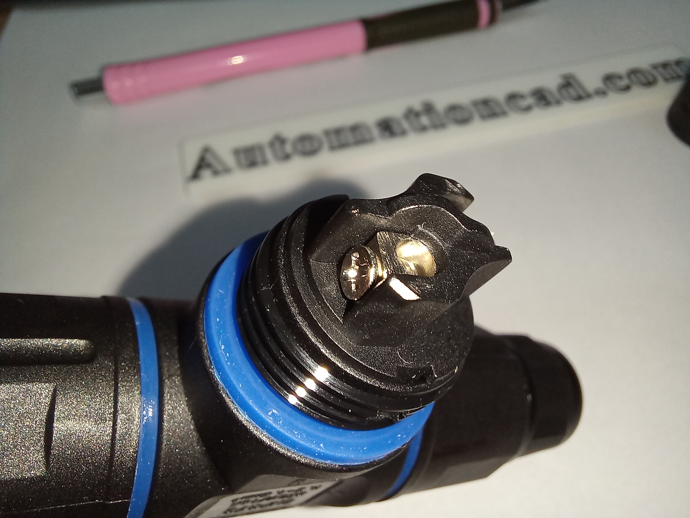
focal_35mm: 25
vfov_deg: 54.9
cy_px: 259
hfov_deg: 69.4
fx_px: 498
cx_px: 345
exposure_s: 1/50
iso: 50
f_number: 2.4
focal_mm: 2.13
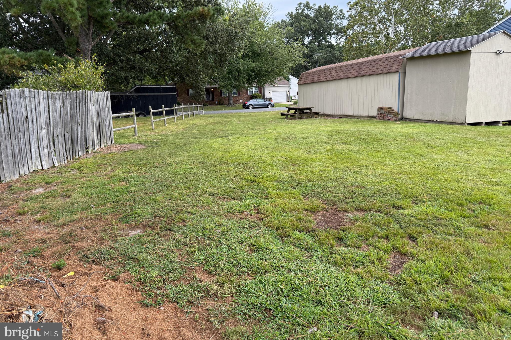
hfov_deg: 71.5
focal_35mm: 25
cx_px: 256
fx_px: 355
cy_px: 151
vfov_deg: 51.2
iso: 100
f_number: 1.78
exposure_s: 1/943
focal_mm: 6.76
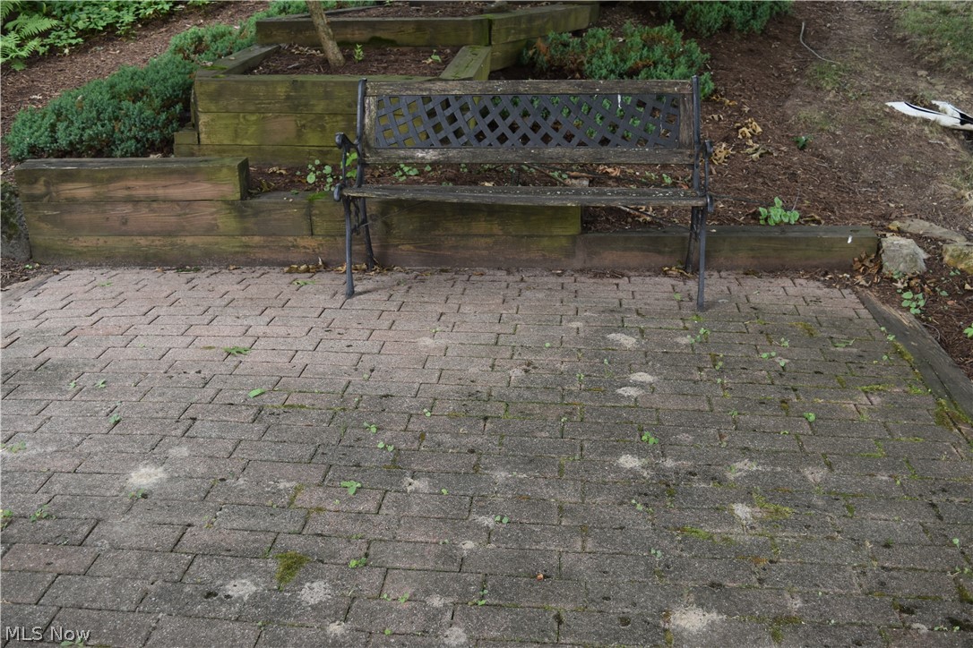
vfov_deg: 34.2
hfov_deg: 49.6
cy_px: 324
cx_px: 486
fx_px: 1054
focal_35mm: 39
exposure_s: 1/125
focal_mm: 26
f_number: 5.6
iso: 400
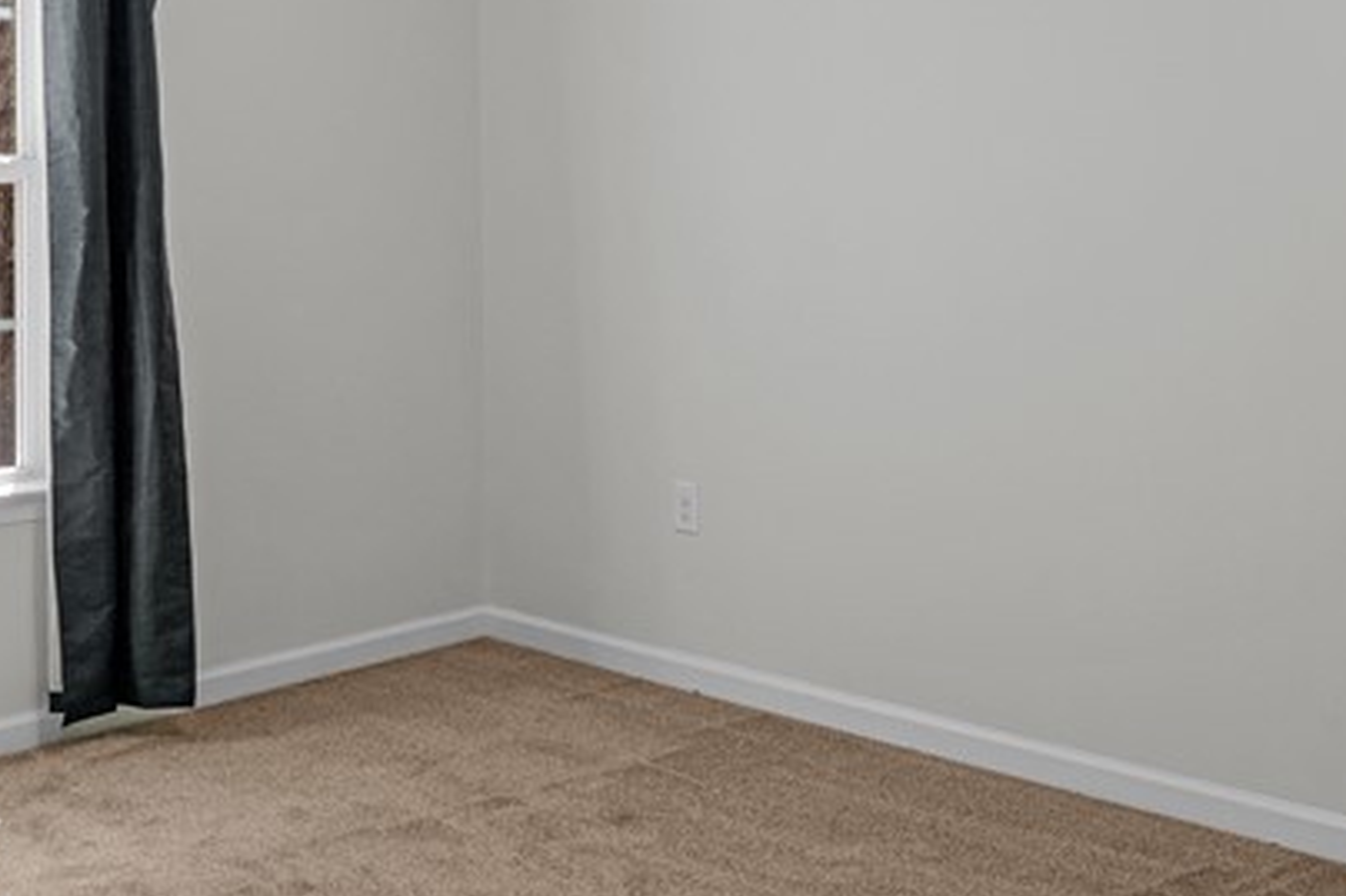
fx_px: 1657
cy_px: 168
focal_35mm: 44
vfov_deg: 29.5
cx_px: 593
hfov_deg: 44.1
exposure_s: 1/13
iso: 250
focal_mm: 11
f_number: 7.1
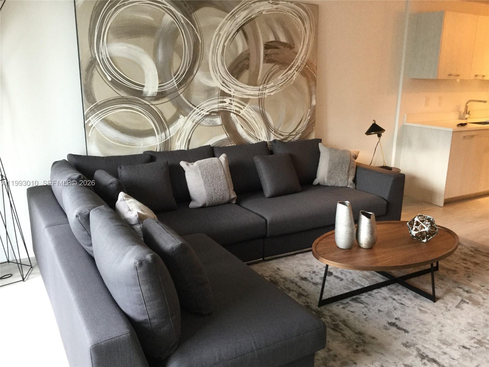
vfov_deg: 45.4
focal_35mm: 31
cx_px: 244
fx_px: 438
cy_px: 184
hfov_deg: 58.4
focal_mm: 3.3
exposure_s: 1/30
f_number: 2.4
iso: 100
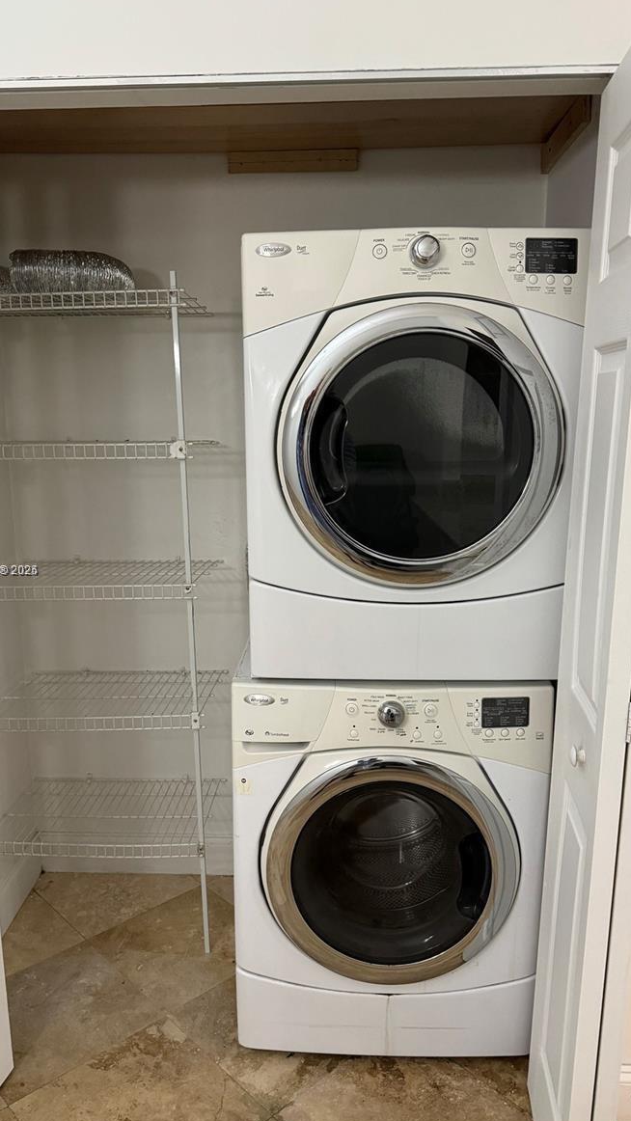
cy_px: 571
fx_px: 803
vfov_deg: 69.8
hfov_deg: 42.9
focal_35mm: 27
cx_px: 295
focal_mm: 6.76
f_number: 1.78
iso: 400
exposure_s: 1/60
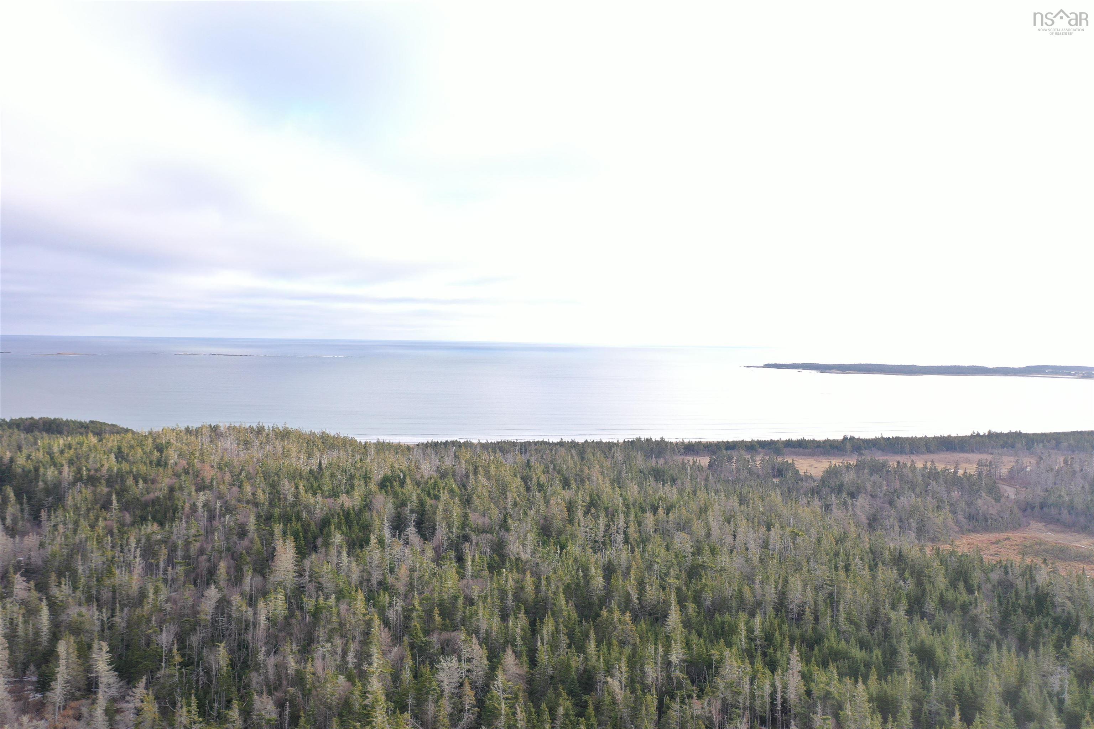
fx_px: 851
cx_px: 547
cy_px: 364
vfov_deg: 46.4
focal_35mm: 28
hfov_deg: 65.5
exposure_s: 1/30
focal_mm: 10.26
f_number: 3.2
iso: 100
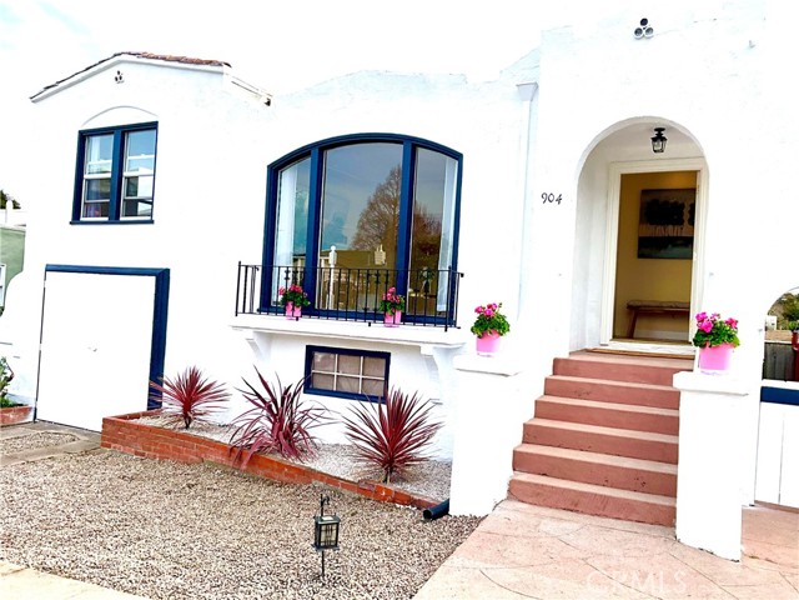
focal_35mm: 29
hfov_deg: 61.7
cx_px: 400
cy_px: 300
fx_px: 669
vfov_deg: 48.2
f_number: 1.8
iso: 25
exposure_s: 1/1250
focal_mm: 3
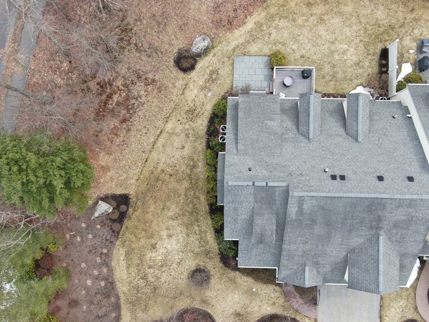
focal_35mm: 33
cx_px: 214
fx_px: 409
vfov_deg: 42.9
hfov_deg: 55.4
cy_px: 161
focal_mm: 5.69
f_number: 3.2
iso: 100
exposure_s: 1/240
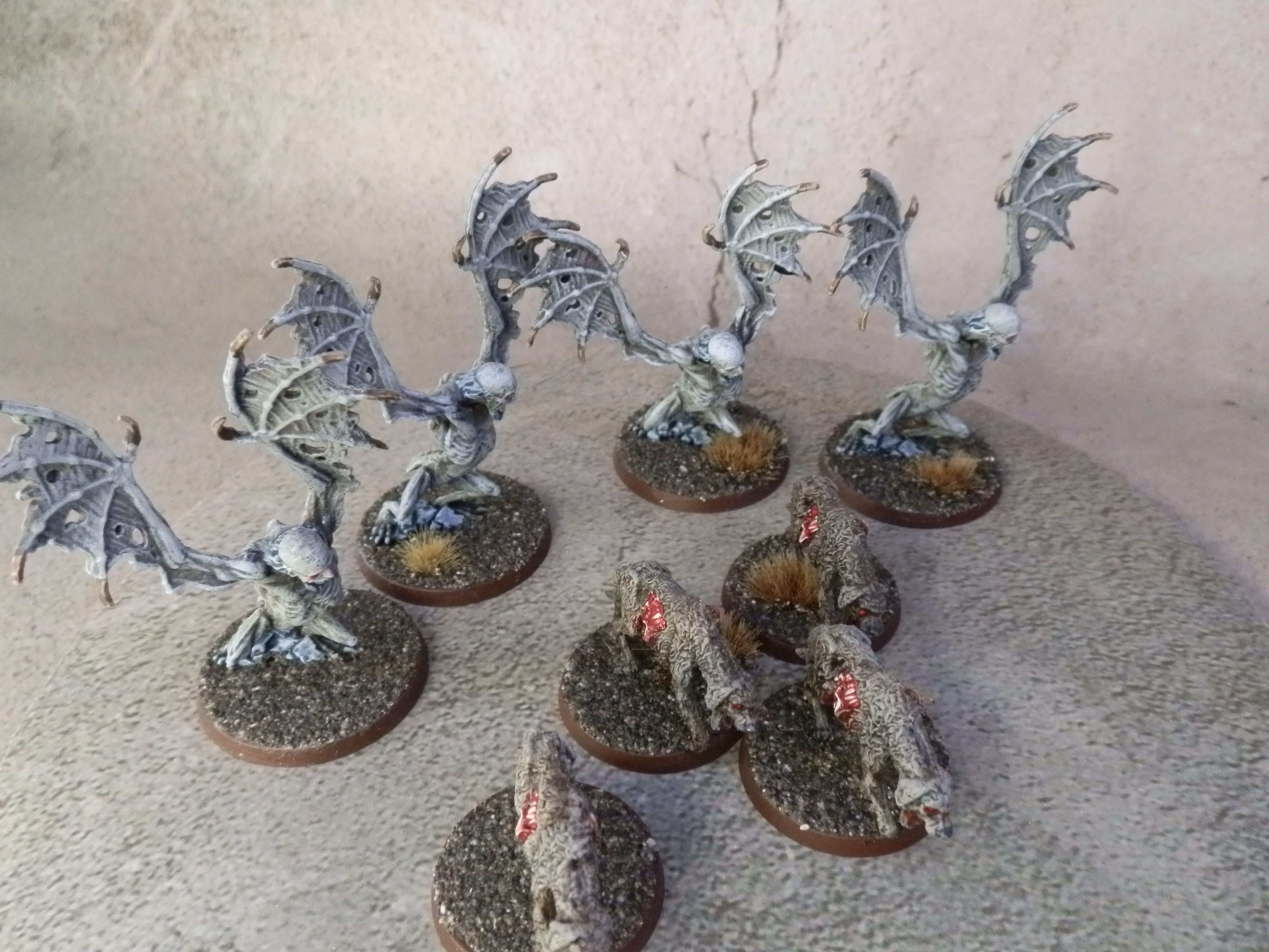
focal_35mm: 28
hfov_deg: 63.4
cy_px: 476
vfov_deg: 49.7
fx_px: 1026
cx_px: 634
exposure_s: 1/100
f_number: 3.1
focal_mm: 5
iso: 400
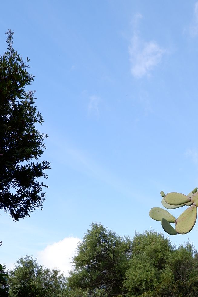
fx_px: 487
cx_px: 205
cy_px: 288
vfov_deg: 31.7
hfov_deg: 22.0
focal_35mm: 59
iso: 200
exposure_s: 1/250
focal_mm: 15.2
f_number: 8
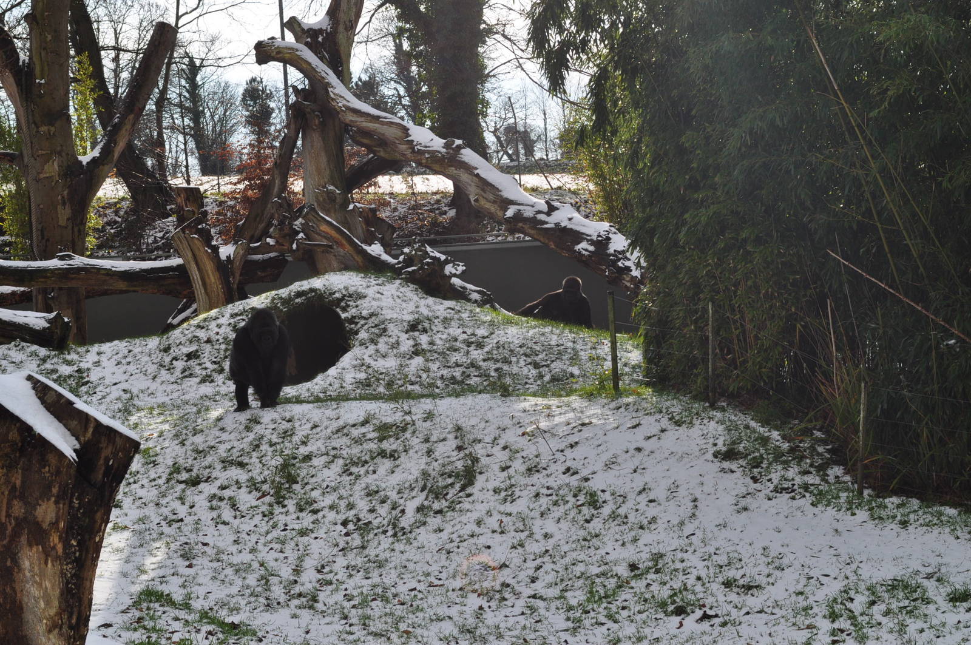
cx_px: 486
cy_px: 322
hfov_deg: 24.6
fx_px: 2223
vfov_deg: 16.5
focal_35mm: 82
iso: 200
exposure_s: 1/400
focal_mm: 55
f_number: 11
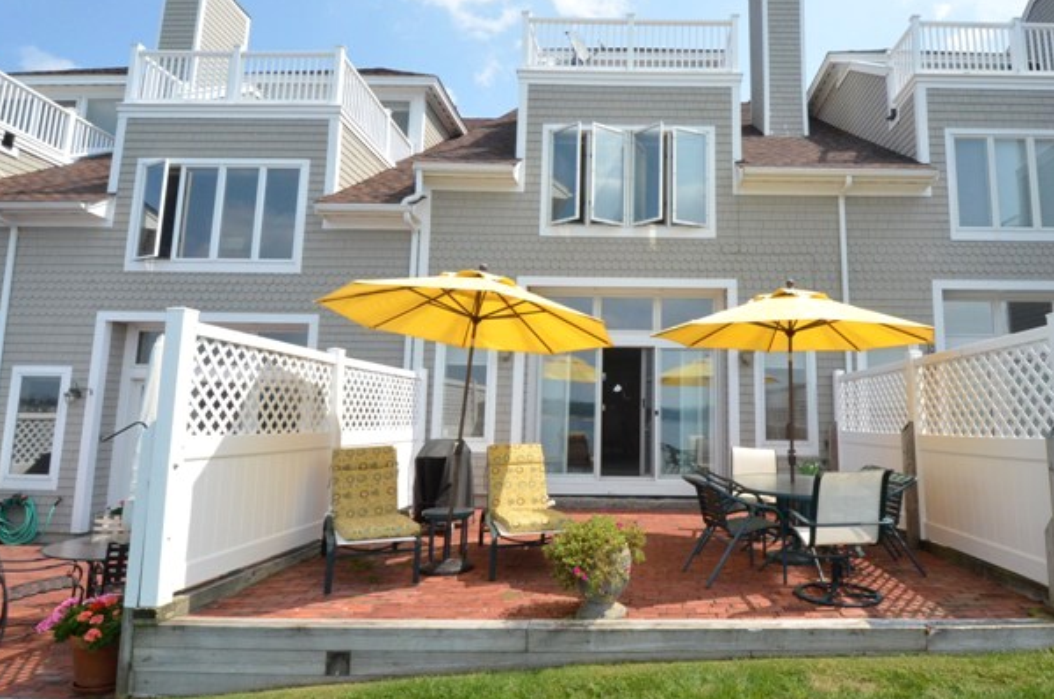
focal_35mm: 20
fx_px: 585
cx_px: 622
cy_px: 314
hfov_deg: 83.2
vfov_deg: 61.6
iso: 1600
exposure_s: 1/800
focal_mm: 10
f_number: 14
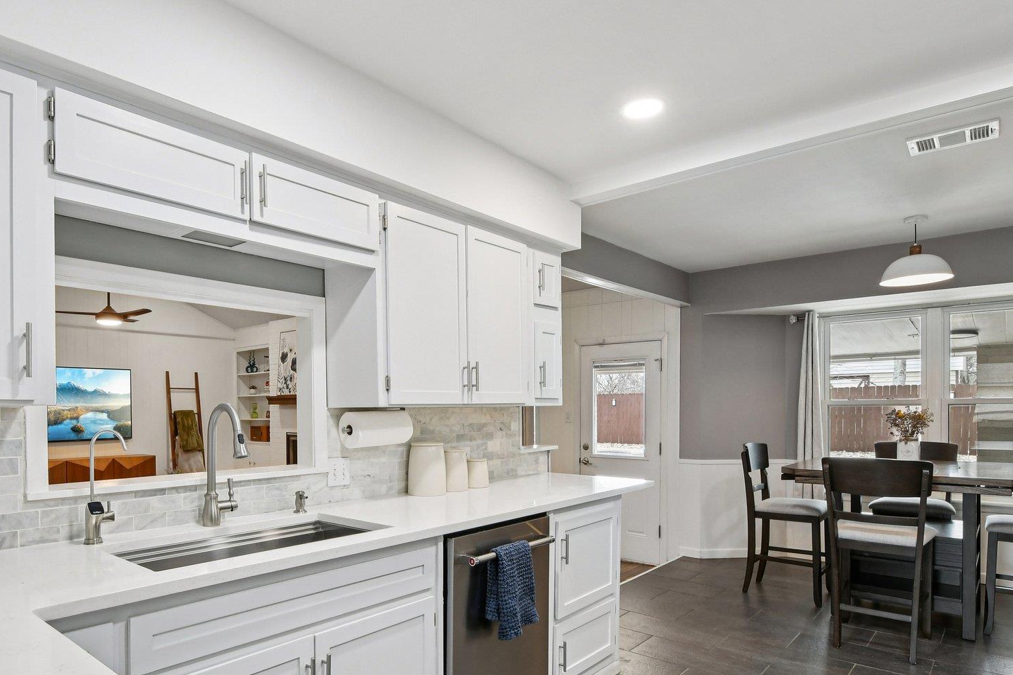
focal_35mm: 21
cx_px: 450
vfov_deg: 59.2
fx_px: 591
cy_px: 385
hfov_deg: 80.9
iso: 400
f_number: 8
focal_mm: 10
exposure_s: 1/13
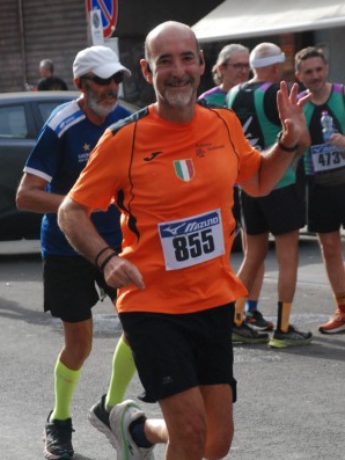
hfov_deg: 9.1
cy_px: 248
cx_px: 164
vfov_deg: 12.1
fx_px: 2175
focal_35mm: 164
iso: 1000
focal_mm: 75
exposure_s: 1/1000
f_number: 5.6
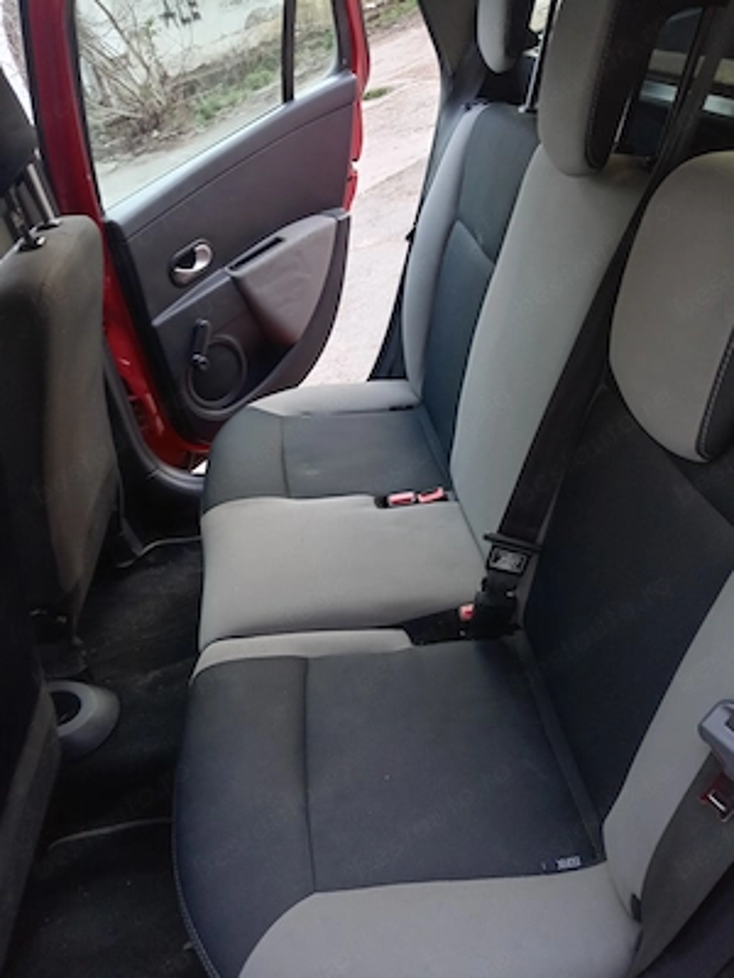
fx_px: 735
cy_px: 489
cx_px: 367
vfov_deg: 67.3
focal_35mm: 26
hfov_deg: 53.1
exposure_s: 1/25
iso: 202
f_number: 1.8
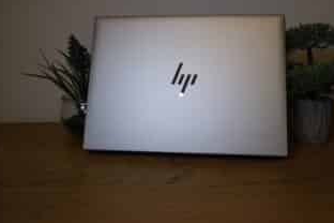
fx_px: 278
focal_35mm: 30
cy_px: 102
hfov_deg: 61.6
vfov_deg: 43.6
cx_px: 195
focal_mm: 16
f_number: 8
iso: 250
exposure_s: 1/20
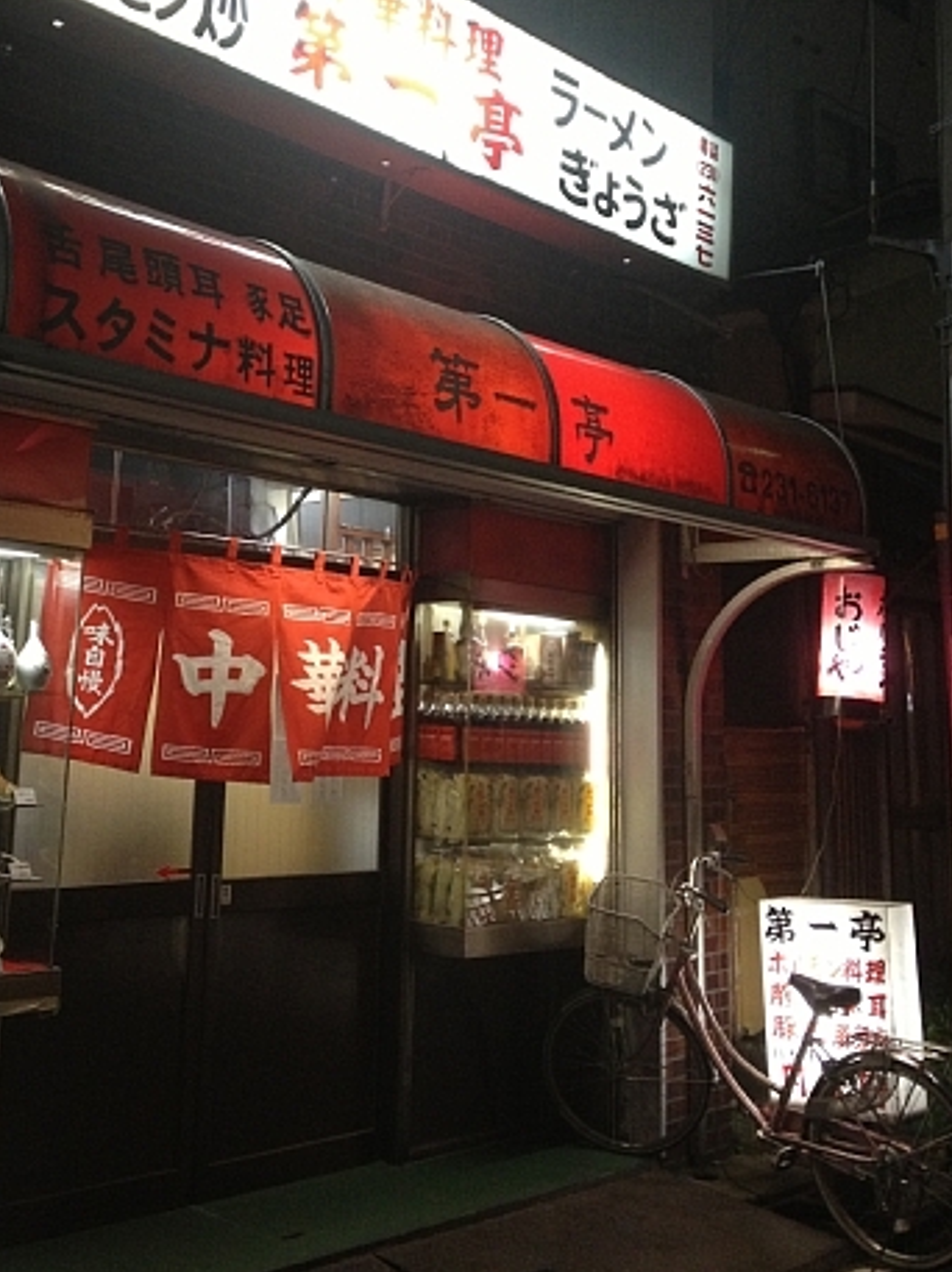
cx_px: 362
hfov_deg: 31.3
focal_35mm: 46
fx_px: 1689
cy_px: 443
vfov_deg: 40.8
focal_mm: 4.28
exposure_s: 1/20
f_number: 2.4
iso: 200
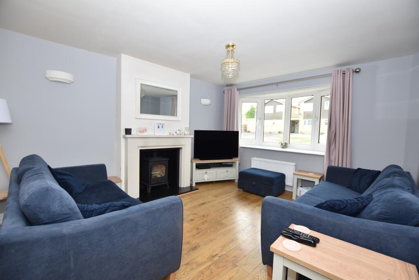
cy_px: 140
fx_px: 175
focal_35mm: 15
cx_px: 210
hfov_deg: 100.4
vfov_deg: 77.3
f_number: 3.5
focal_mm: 10
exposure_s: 1/60
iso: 100
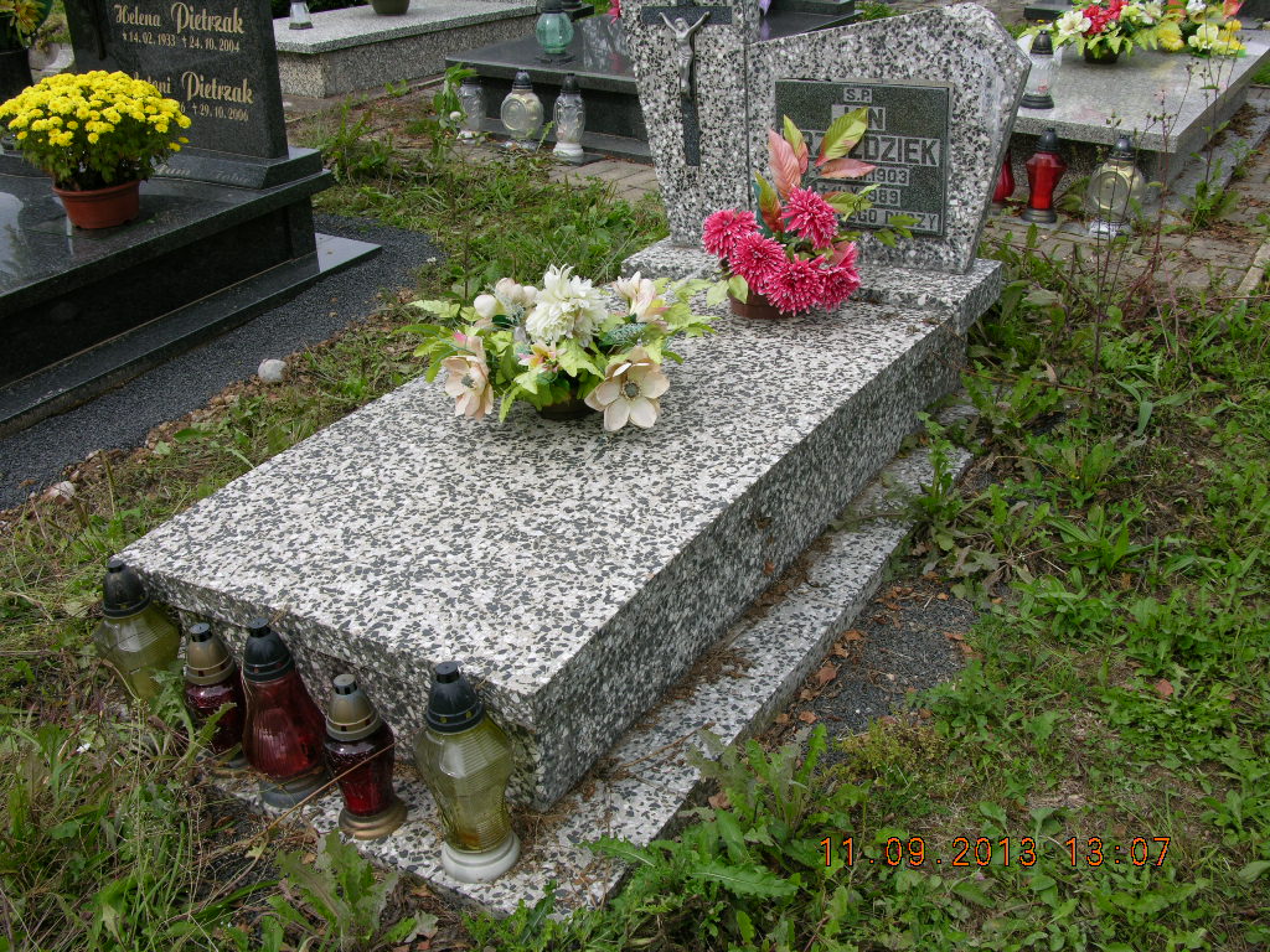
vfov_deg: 40.7
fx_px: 1284
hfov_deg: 52.6
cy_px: 476
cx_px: 635
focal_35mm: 35
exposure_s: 1/196
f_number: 5
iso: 50
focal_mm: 8.9
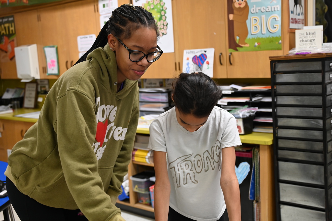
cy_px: 110
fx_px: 387
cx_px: 166
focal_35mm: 42
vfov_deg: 31.8
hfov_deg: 46.4
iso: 1100
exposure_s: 1/125
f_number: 4
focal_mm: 42
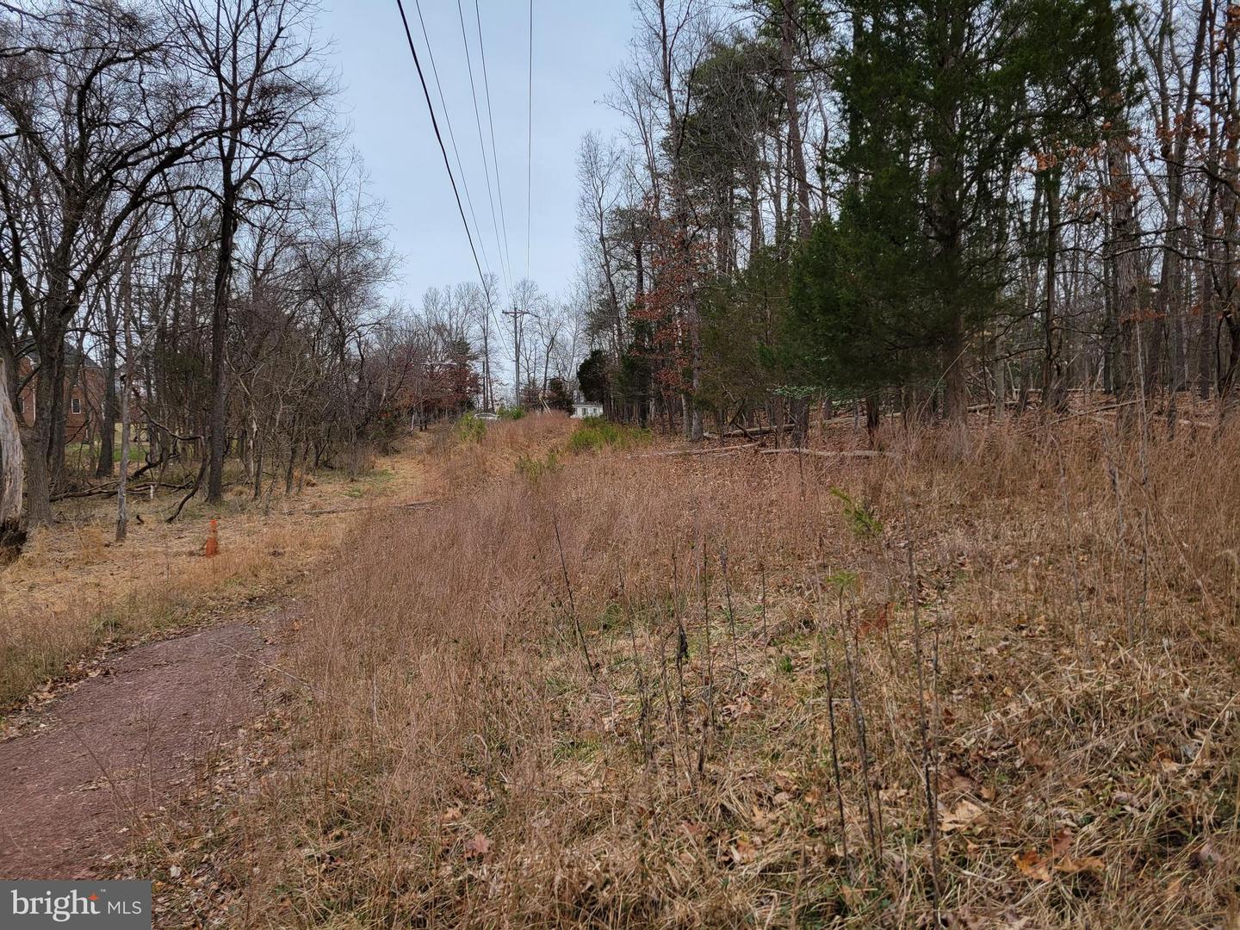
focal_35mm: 26
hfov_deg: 67.3
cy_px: 465
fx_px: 931
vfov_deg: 53.1
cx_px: 620
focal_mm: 5.4
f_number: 1.8
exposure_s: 1/1041
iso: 40
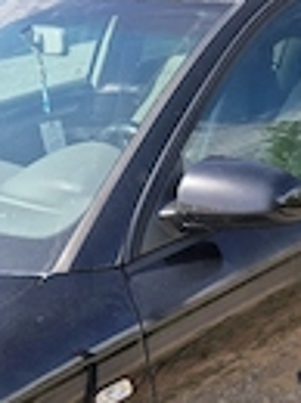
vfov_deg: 27.4
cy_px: 217
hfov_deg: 20.6
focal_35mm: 71
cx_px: 211
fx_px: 826
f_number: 1.8
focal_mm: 5.4
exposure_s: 1/833
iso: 50
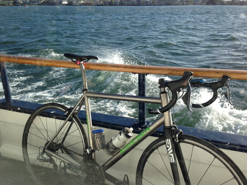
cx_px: 124
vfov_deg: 42.9
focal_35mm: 33
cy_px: 92
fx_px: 235
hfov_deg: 55.4
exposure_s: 1/1063
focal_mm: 4.12
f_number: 2.4
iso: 50
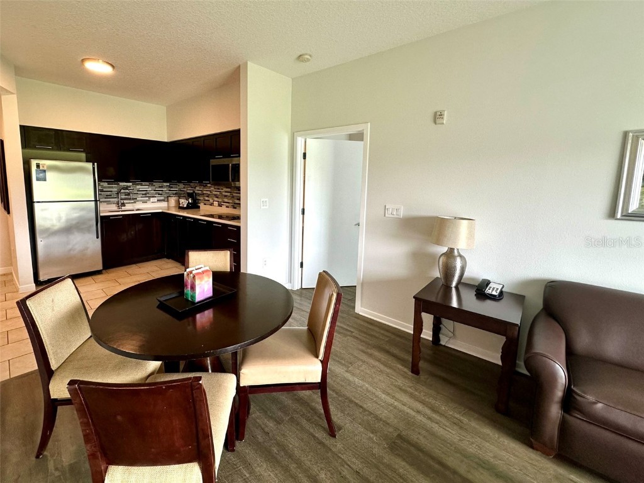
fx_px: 260
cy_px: 242
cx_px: 322
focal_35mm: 14
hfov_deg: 102.1
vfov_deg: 85.7
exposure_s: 1/120
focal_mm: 2.22
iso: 160
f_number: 2.2
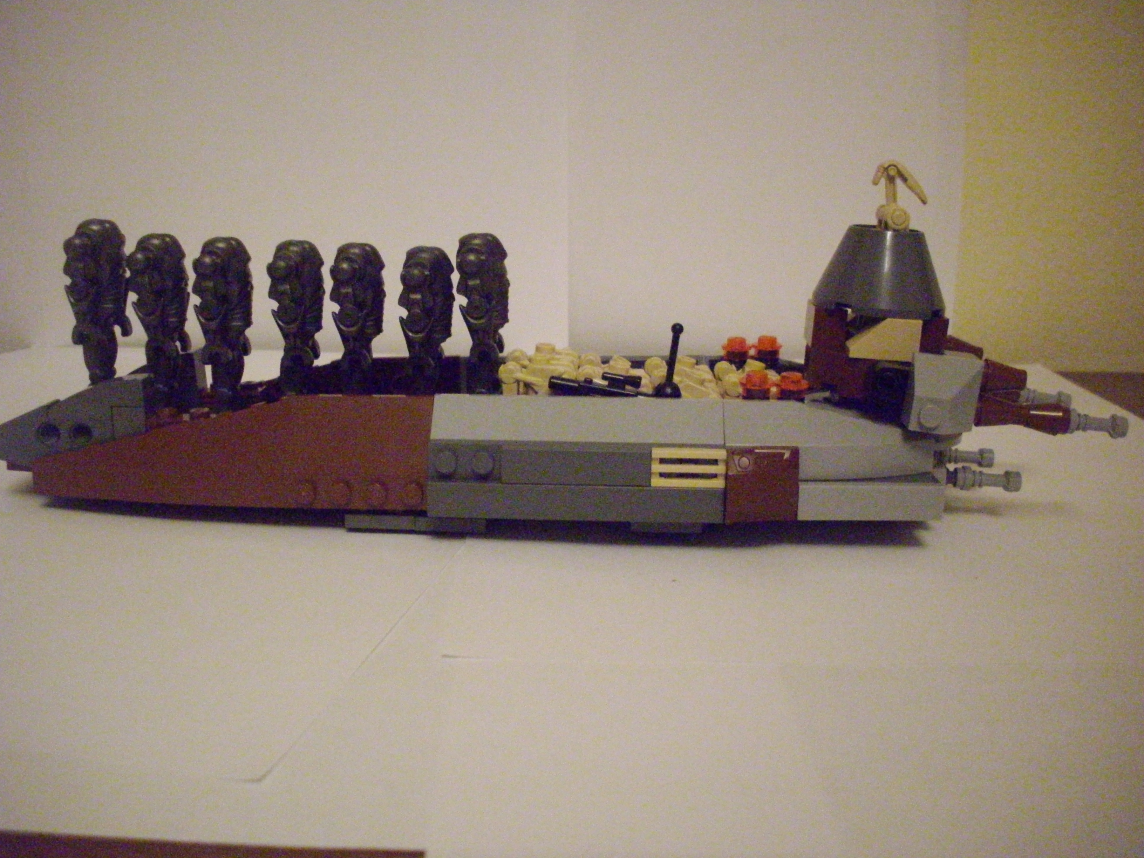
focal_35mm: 37
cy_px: 429
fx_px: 1223
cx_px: 572
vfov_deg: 38.7
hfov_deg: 50.1
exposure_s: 1/40
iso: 1000
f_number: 2.8
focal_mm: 6.2
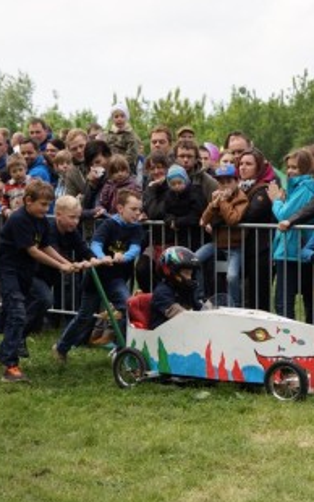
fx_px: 2025
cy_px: 291
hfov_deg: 8.9
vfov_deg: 14.1
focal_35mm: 148
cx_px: 180
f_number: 3.5
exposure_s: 1/1250
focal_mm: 50
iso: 200
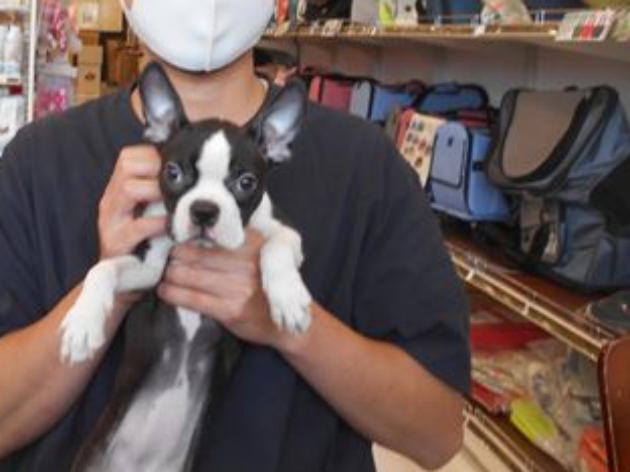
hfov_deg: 37.7
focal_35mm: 50
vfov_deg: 27.8
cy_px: 32
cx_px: 204
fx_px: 910
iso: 80
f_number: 3.2
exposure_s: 1/40
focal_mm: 4.6
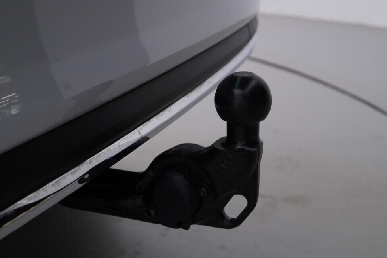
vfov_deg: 25.5
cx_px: 200
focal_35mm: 53
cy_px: 152
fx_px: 570
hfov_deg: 37.5
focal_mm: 24
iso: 125
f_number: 4.5
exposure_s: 1/100
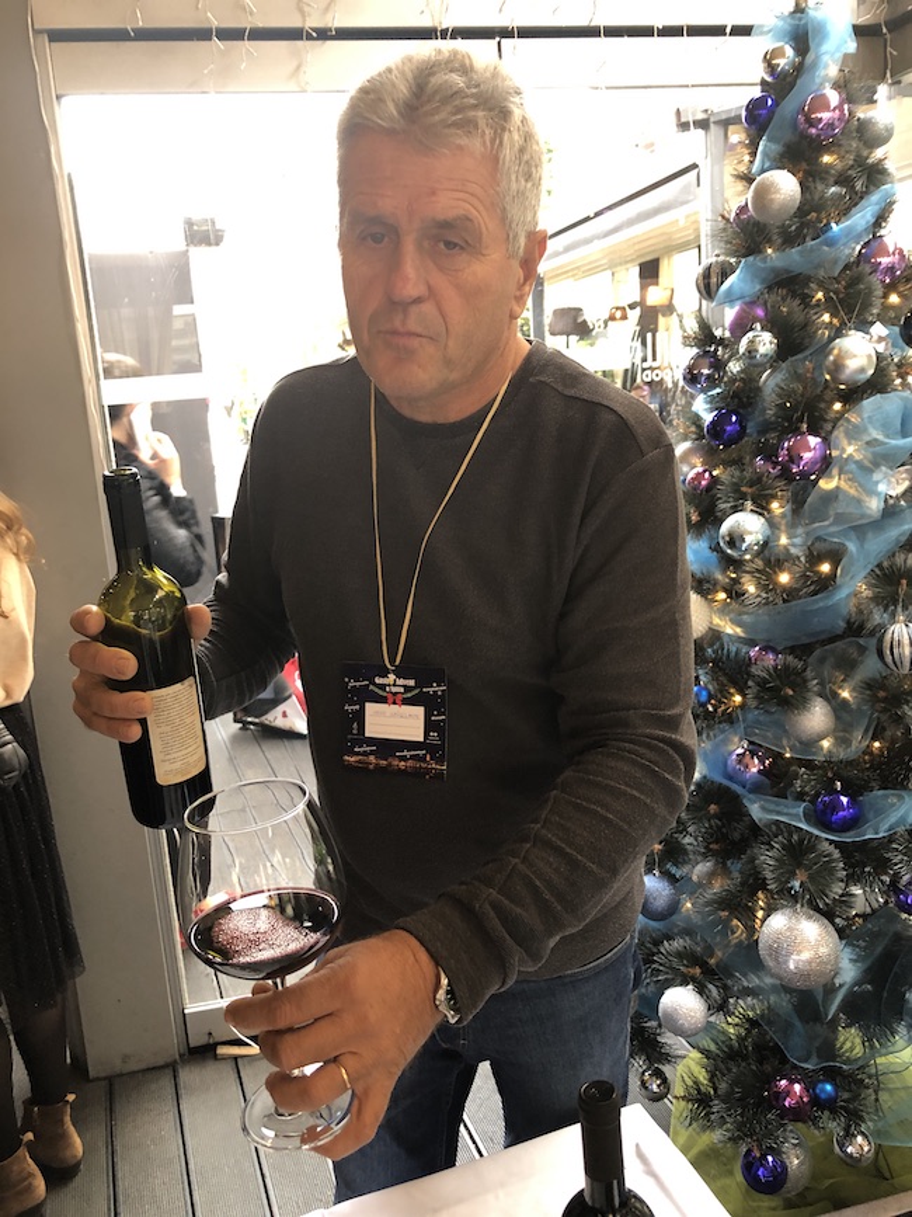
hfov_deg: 49.7
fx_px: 984
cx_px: 456
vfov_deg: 63.5
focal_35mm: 28
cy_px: 608
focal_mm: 3.99
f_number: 1.8
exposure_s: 1/50
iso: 200
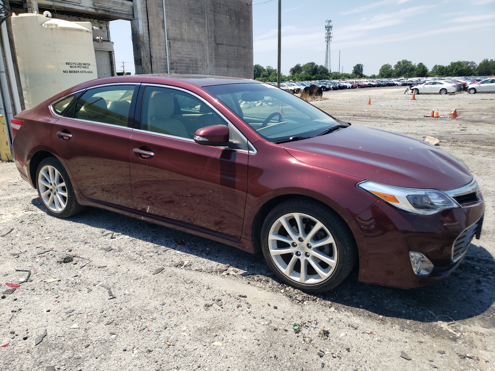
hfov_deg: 67.3
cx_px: 248
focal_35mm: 26
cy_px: 186
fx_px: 372
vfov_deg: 53.1
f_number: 1.5
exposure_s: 1/2000
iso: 50
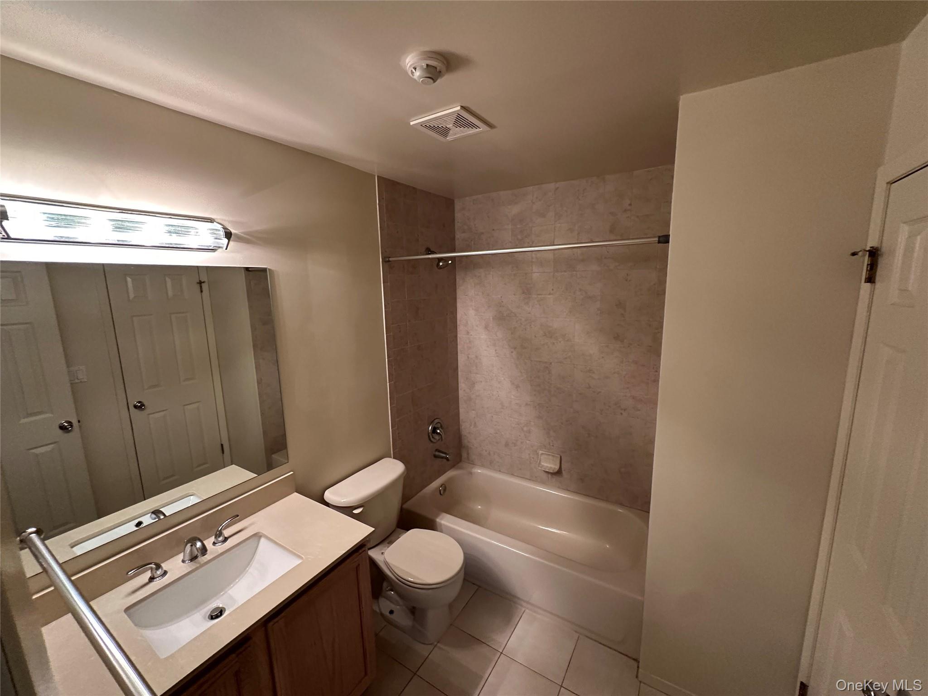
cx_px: 464
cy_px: 348
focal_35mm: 14
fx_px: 375
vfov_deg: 85.7
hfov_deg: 102.1
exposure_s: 1/60
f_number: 2.2
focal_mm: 2.22
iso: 320
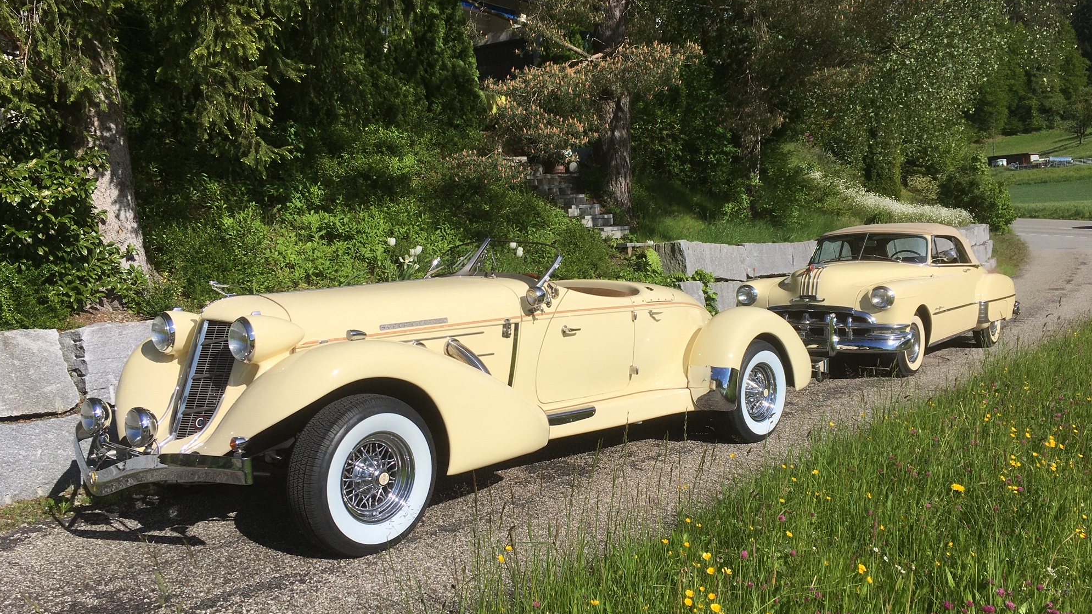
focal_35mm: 32
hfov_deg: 61.0
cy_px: 305
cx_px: 541
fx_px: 927
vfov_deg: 36.7
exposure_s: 1/3077
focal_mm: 4.15
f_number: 2.2
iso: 25
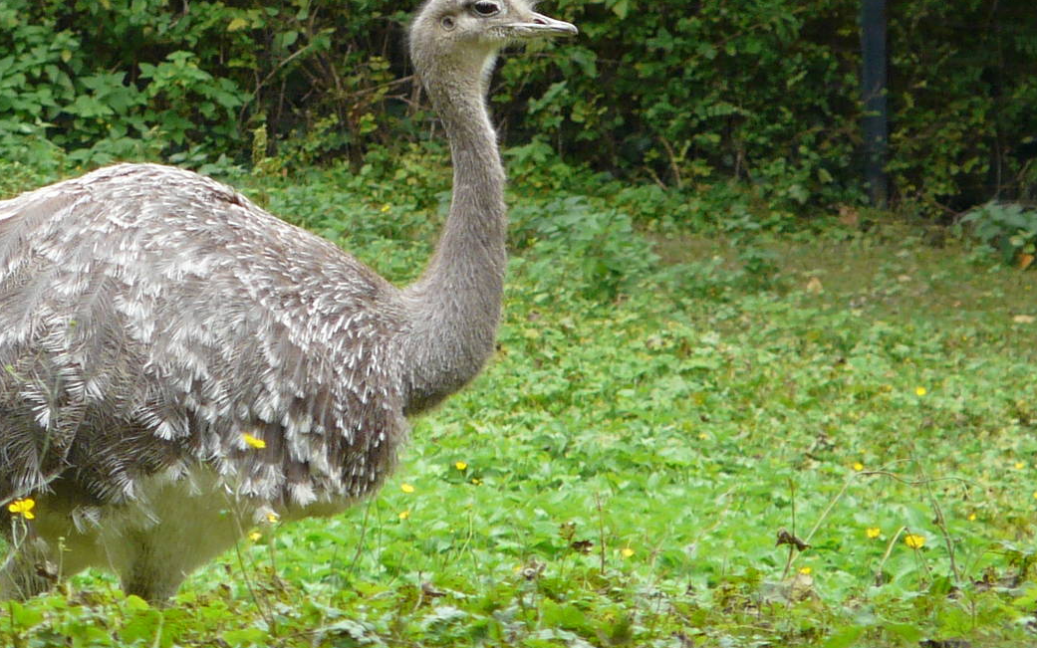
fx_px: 21228
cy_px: 169
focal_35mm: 751
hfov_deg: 2.8
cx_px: 249
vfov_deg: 1.8
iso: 125
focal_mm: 47.5
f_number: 3.6
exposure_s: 1/80
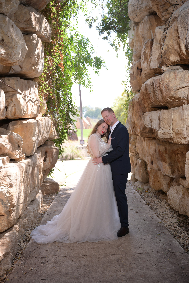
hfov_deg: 32.7
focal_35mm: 41
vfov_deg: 47.4
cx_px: 94
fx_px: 323
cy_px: 142
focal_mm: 41
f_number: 4
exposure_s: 1/200
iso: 100
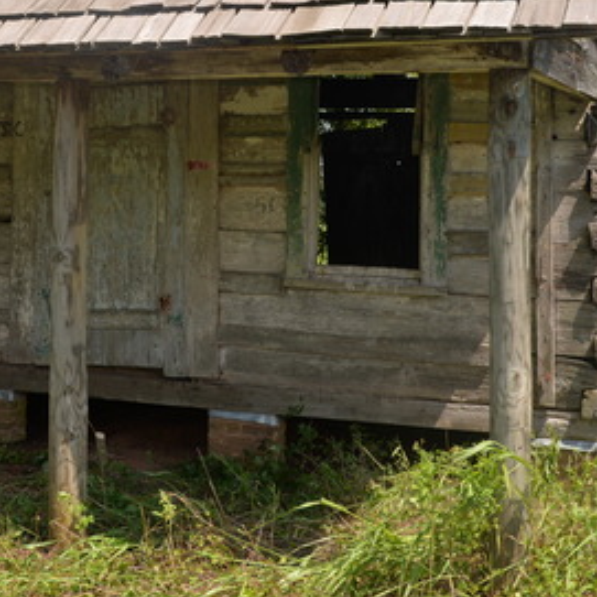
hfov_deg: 25.9
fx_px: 1288
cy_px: 75
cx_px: 172
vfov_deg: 25.4
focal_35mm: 66
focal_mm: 28
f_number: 9
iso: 100
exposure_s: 1/200
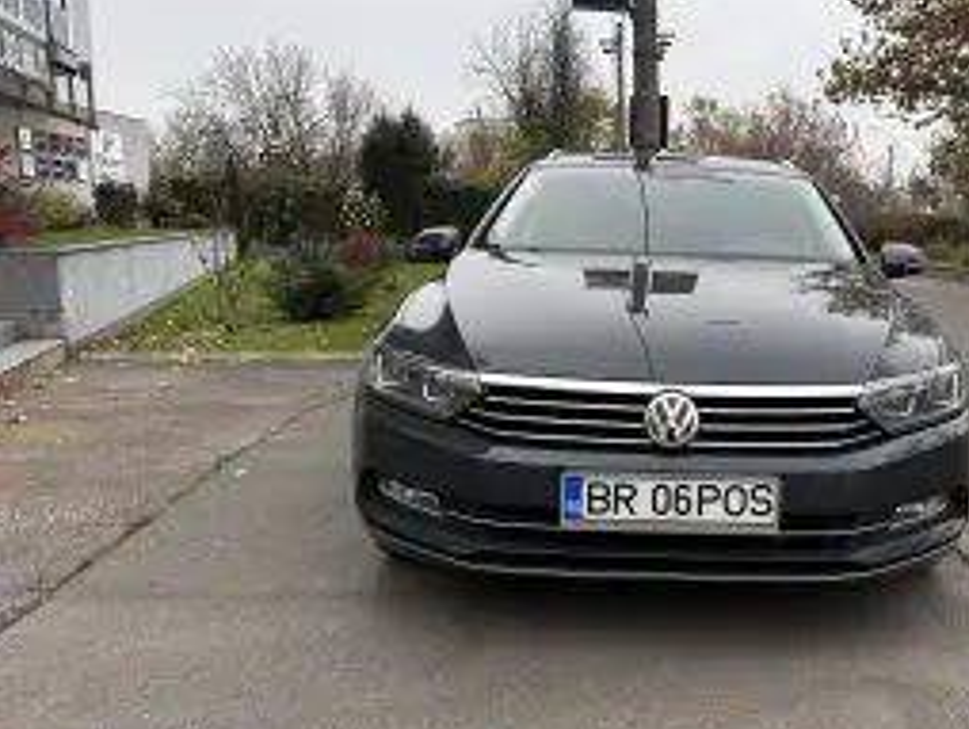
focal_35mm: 34
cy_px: 378
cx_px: 683
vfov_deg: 41.9
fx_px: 953
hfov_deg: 52.4
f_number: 1.78
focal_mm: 6.86
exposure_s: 1/745
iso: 80
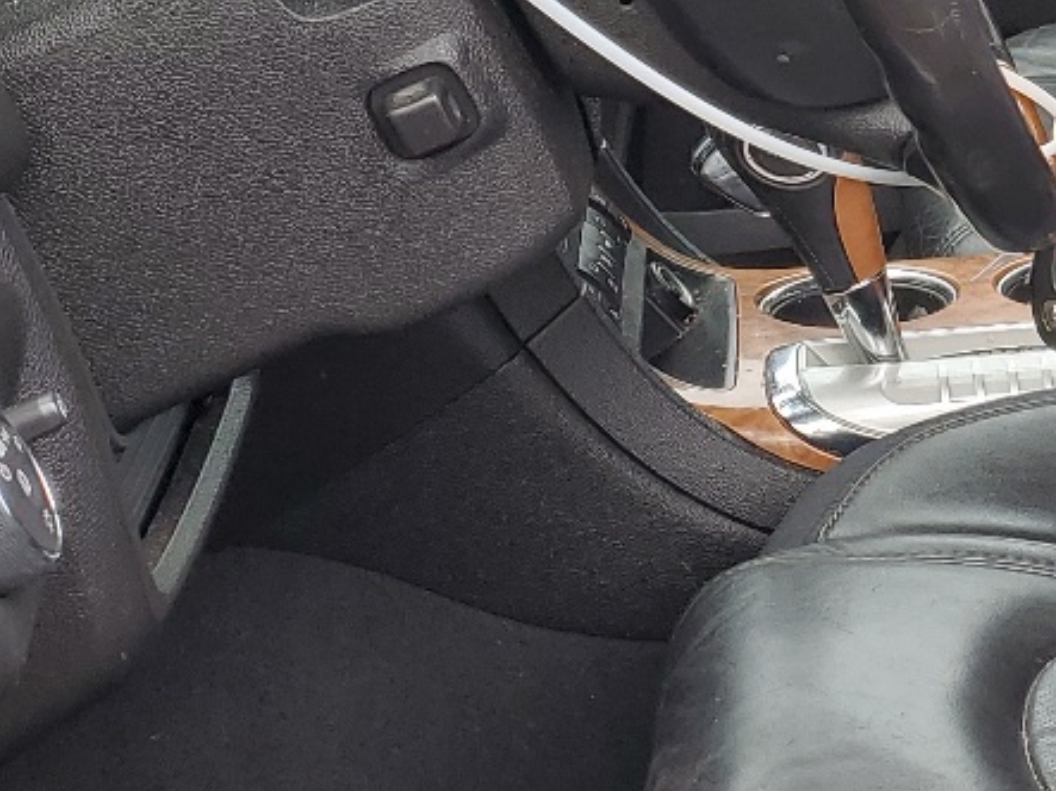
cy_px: 98
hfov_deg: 19.6
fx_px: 2867
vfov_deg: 15.6
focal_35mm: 94
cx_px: 1271
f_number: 1.5
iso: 50
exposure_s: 1/196
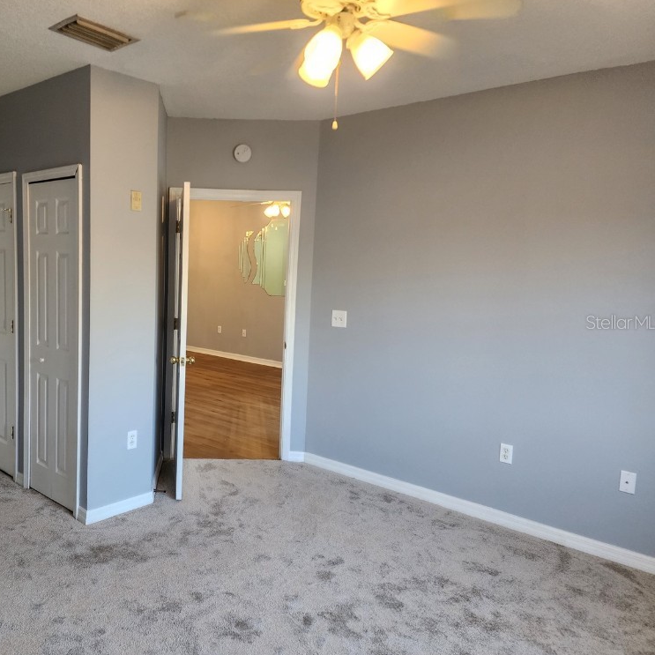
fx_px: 599
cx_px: 218
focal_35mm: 28
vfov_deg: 57.3
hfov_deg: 56.1
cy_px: 322
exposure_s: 1/120
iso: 250
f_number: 1.8
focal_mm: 6.4
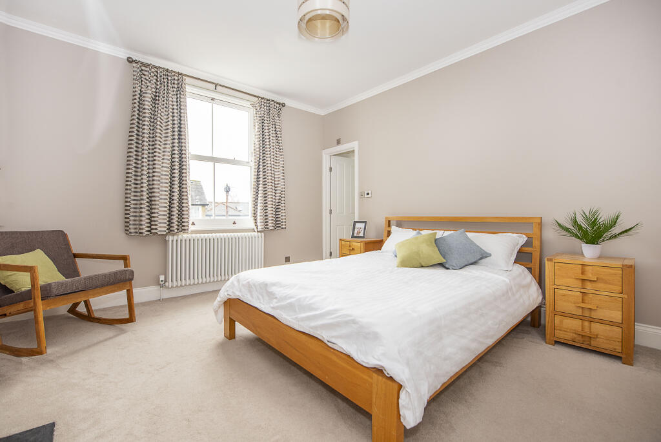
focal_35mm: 14
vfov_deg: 81.3
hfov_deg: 104.2
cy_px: 221
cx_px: 330
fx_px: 257
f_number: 5
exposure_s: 1/125
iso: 500
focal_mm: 14
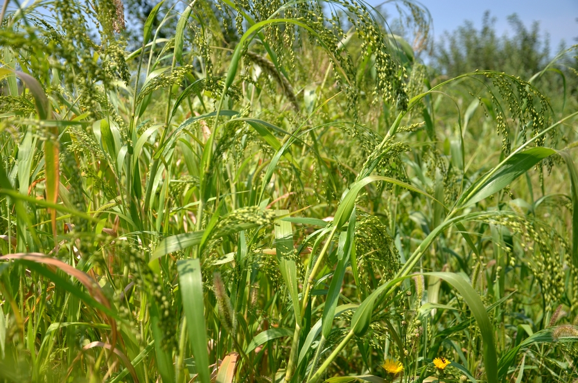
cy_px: 192
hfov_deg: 46.5
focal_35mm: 42
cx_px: 289
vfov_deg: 31.8
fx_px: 673
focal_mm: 28
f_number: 4
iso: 100
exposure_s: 1/750
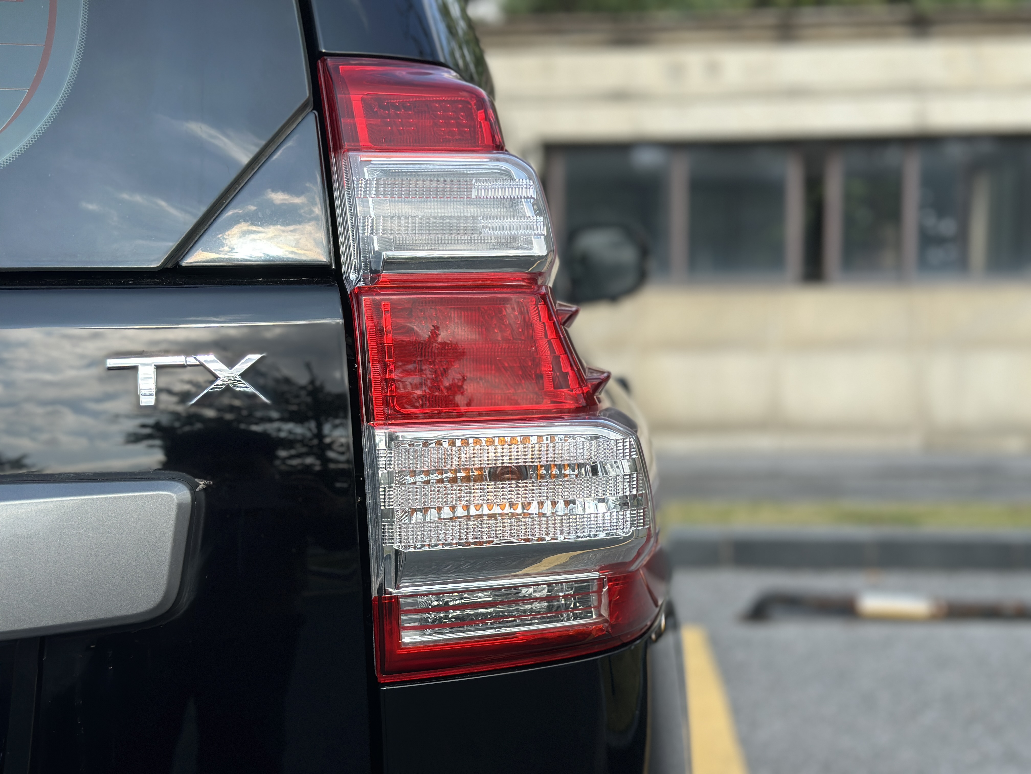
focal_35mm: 48
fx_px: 1430
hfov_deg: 39.7
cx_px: 516
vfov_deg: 30.3
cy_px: 387
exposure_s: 1/3058
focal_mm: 6.86
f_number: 1.78
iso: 80
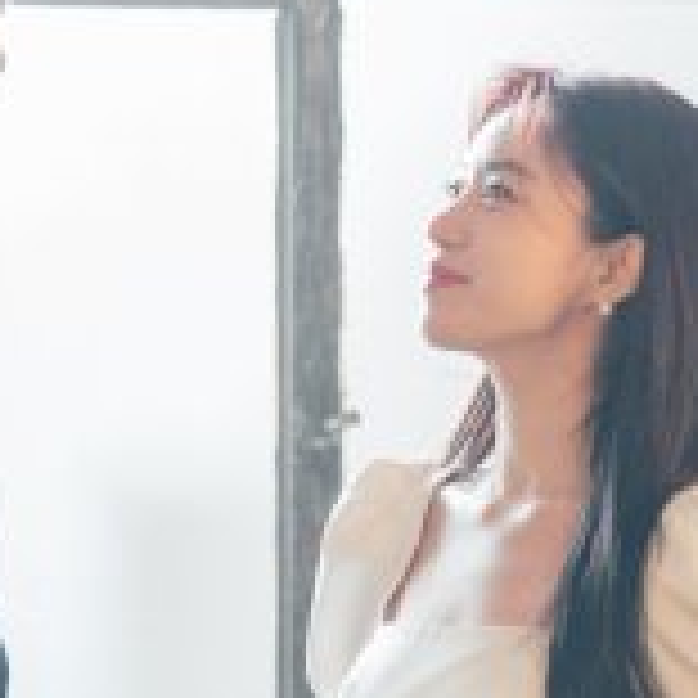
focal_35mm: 324
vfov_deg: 5.4
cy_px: 567
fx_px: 7391
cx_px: 252
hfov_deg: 5.4
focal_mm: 104
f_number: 4.5
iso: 1600
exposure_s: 1/80
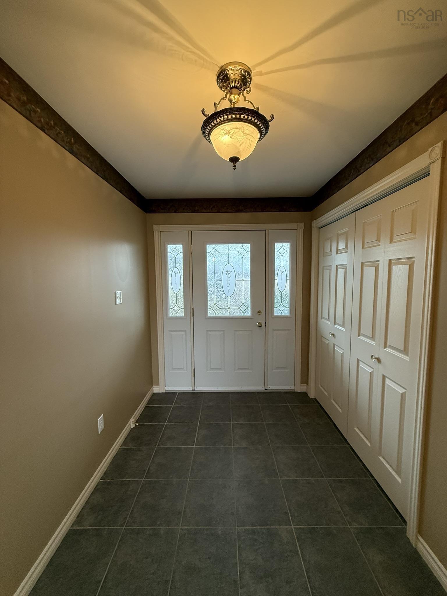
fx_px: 241
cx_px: 224
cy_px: 298
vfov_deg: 102.1
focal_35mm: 14
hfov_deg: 85.7
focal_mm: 2.22
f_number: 2.2
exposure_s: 1/120
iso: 500
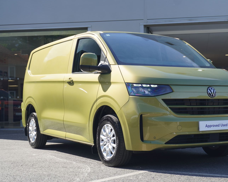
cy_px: 92
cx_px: 133
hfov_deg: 29.3
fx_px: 436
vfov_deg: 23.7
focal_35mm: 65
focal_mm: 37
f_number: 6.3
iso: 100
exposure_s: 1/80
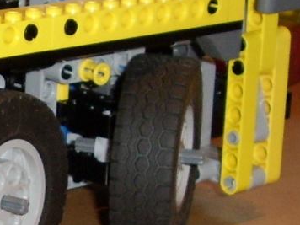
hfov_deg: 14.1
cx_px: -74
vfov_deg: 10.9
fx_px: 1170
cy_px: 200
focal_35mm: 135
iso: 141
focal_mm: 5.8
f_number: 2.9
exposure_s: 1/30
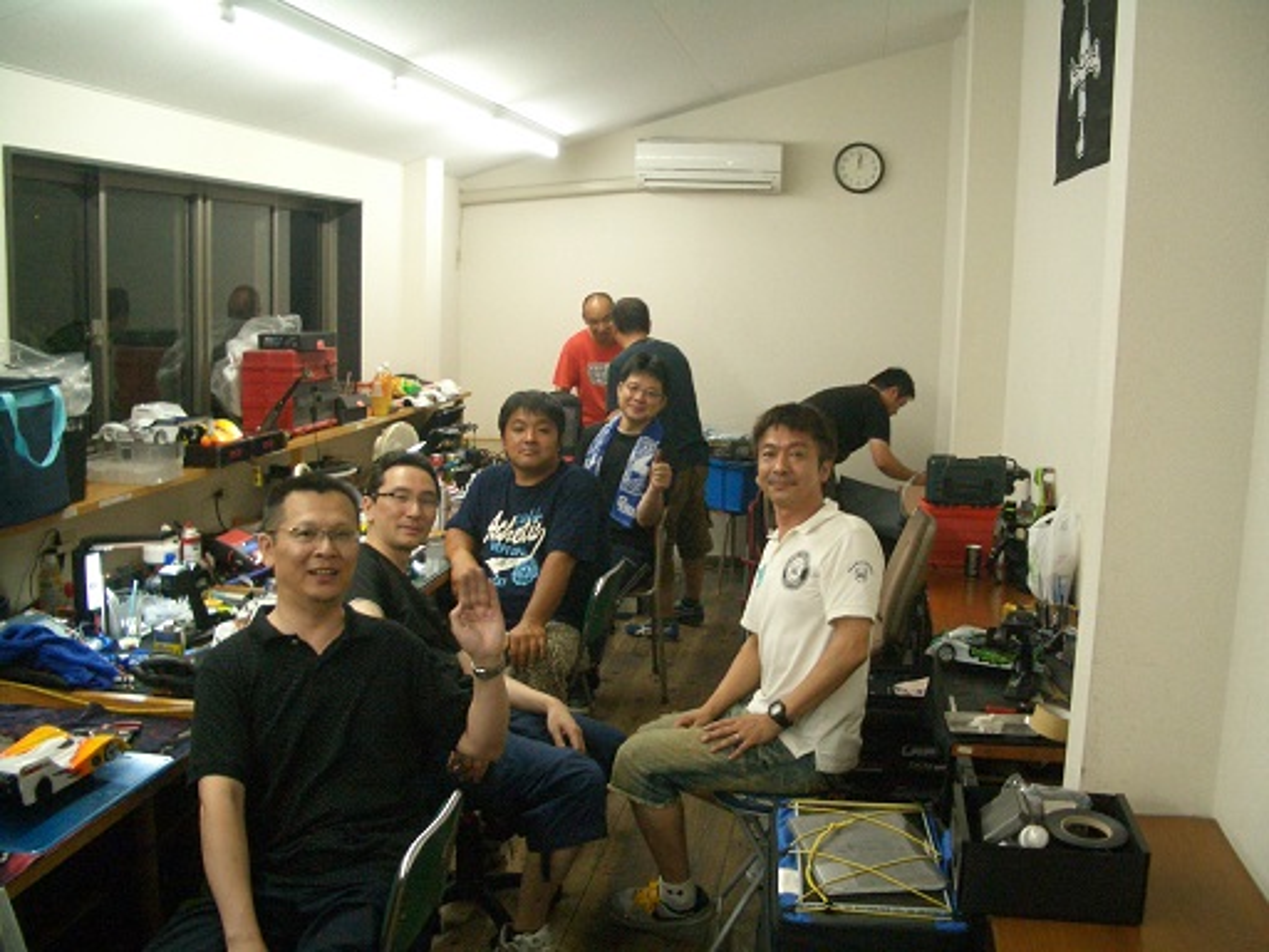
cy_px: 476
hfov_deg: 52.6
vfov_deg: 40.7
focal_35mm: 35
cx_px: 634
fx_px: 1283
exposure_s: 1/40
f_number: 2.6
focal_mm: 5.8
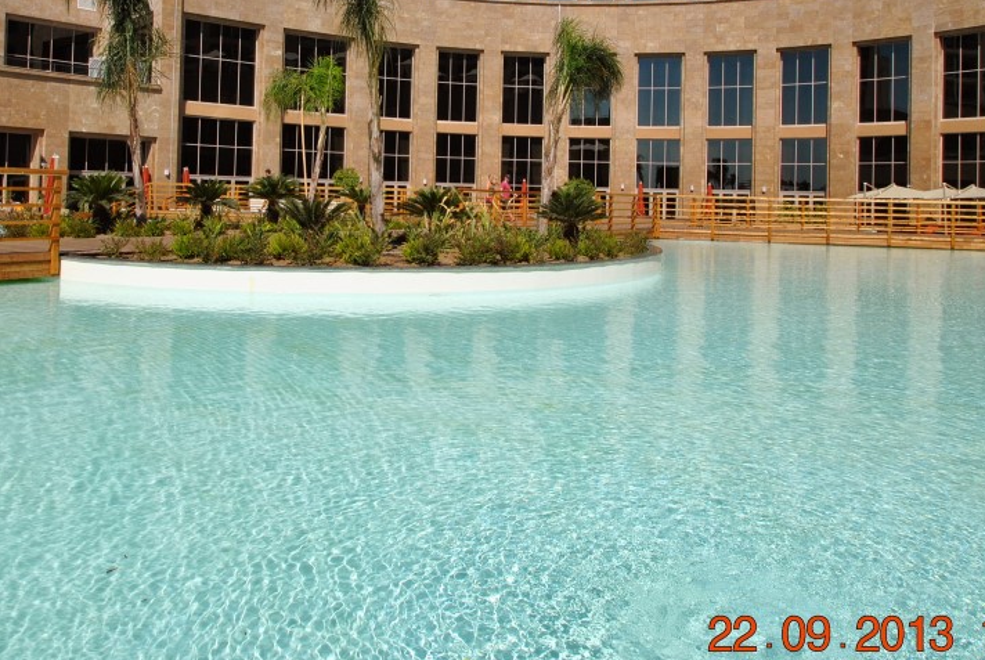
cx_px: 459
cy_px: 183
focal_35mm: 29
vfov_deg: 43.9
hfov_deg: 63.5
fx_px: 795
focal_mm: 12
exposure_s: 1/400
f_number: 10
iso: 100
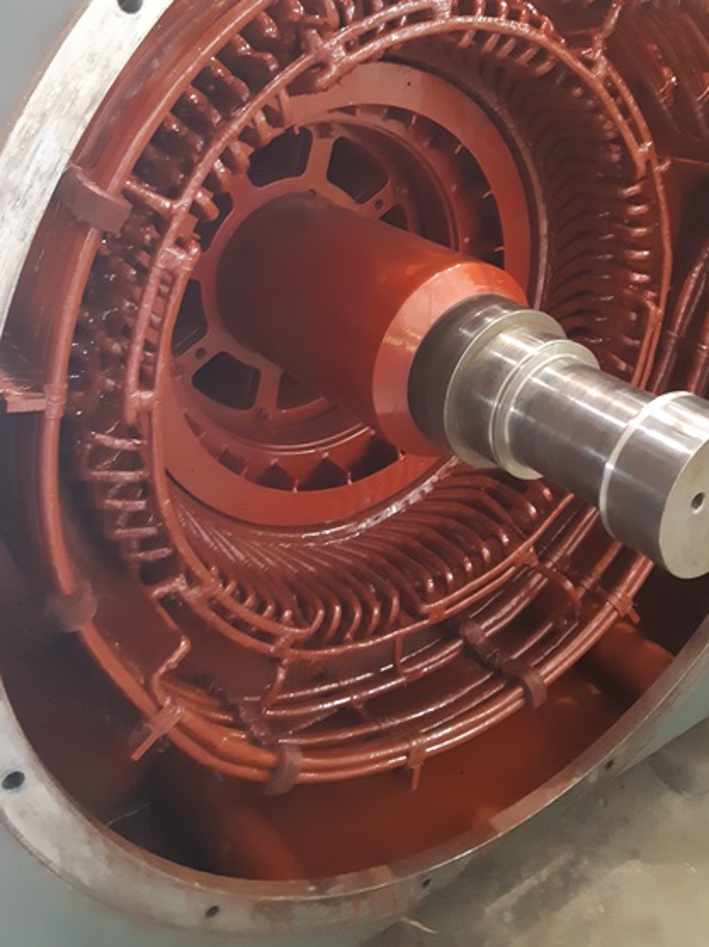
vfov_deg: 51.9
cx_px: 386
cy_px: 335
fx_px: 957
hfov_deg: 40.6
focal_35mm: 35
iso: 640
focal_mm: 3.93
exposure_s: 1/24
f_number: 1.7
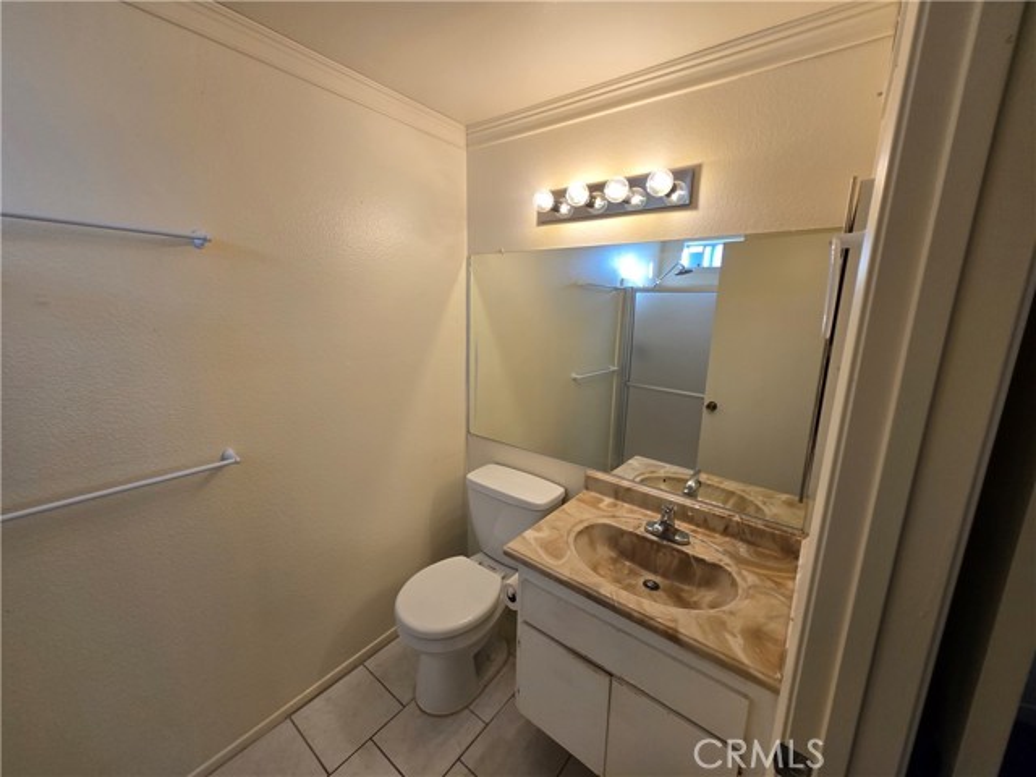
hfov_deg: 106.2
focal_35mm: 13
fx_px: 389
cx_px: 518
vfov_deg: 89.9
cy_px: 388
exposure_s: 1/60
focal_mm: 1.7
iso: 32
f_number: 2.2
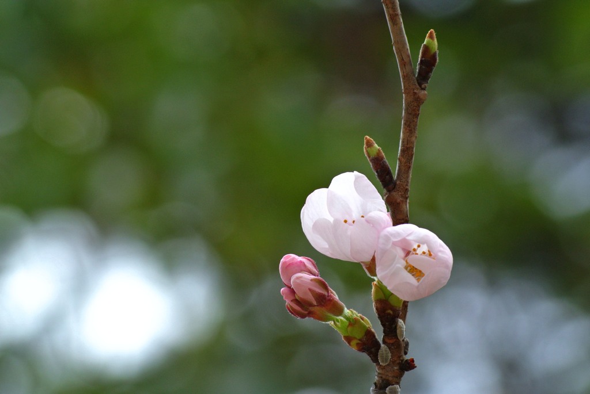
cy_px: 197
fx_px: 4872
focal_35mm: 297
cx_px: 295
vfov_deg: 4.6
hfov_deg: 6.9
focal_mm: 110
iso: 560
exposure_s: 1/125
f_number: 8
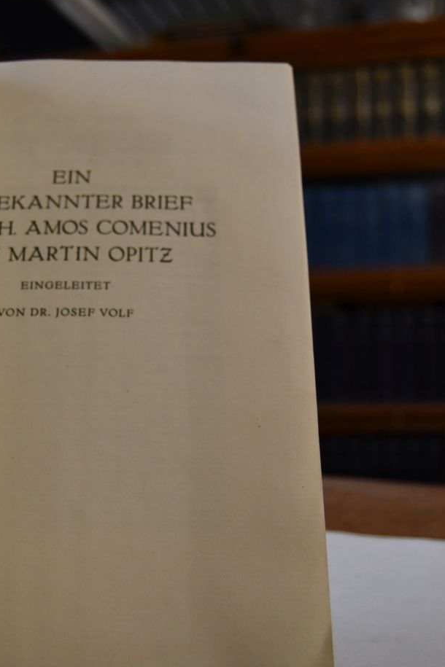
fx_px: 964
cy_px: 331
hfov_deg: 25.7
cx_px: 107
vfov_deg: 38.2
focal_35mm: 52
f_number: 3.8
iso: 800
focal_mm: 23
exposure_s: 1/200
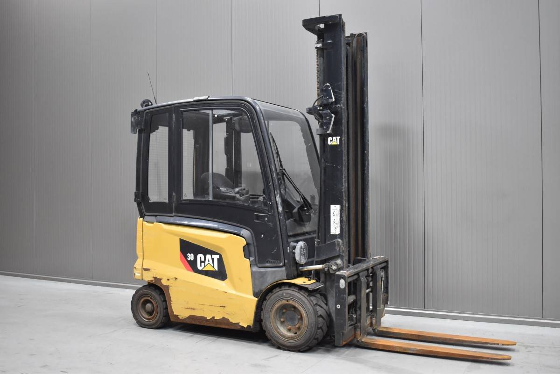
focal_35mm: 36
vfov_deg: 36.9
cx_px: 280
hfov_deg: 53.1
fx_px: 560
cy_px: 187
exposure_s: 1/40
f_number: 4.5
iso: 1250
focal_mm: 24
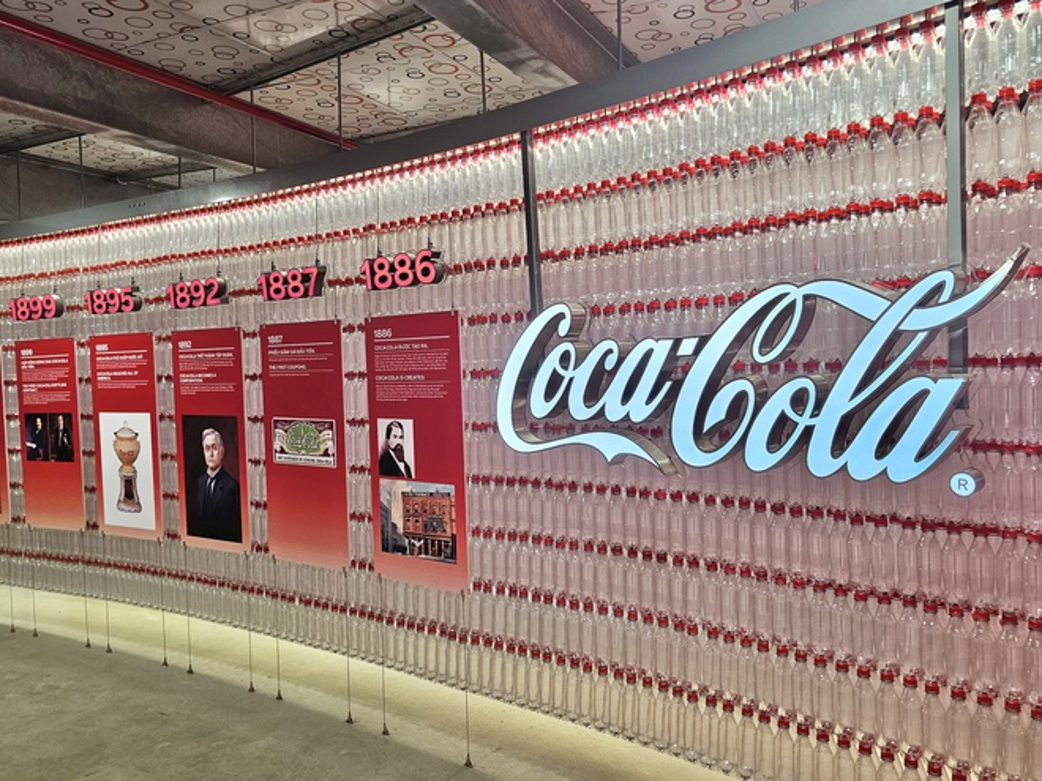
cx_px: 521
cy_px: 390
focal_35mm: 23
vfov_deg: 58.9
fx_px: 692
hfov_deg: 73.9
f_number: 1.7
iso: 160
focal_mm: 6.3
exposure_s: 1/120
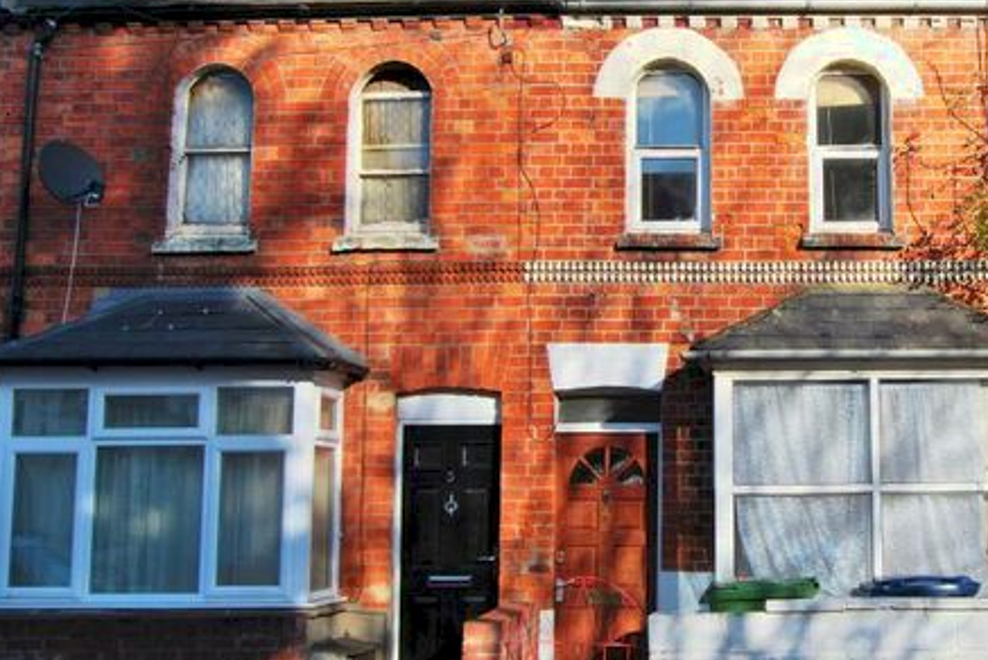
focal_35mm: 48
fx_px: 1318
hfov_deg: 39.6
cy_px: 301
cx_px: 780
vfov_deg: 28.1
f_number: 8
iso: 100
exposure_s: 1/250
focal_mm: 20
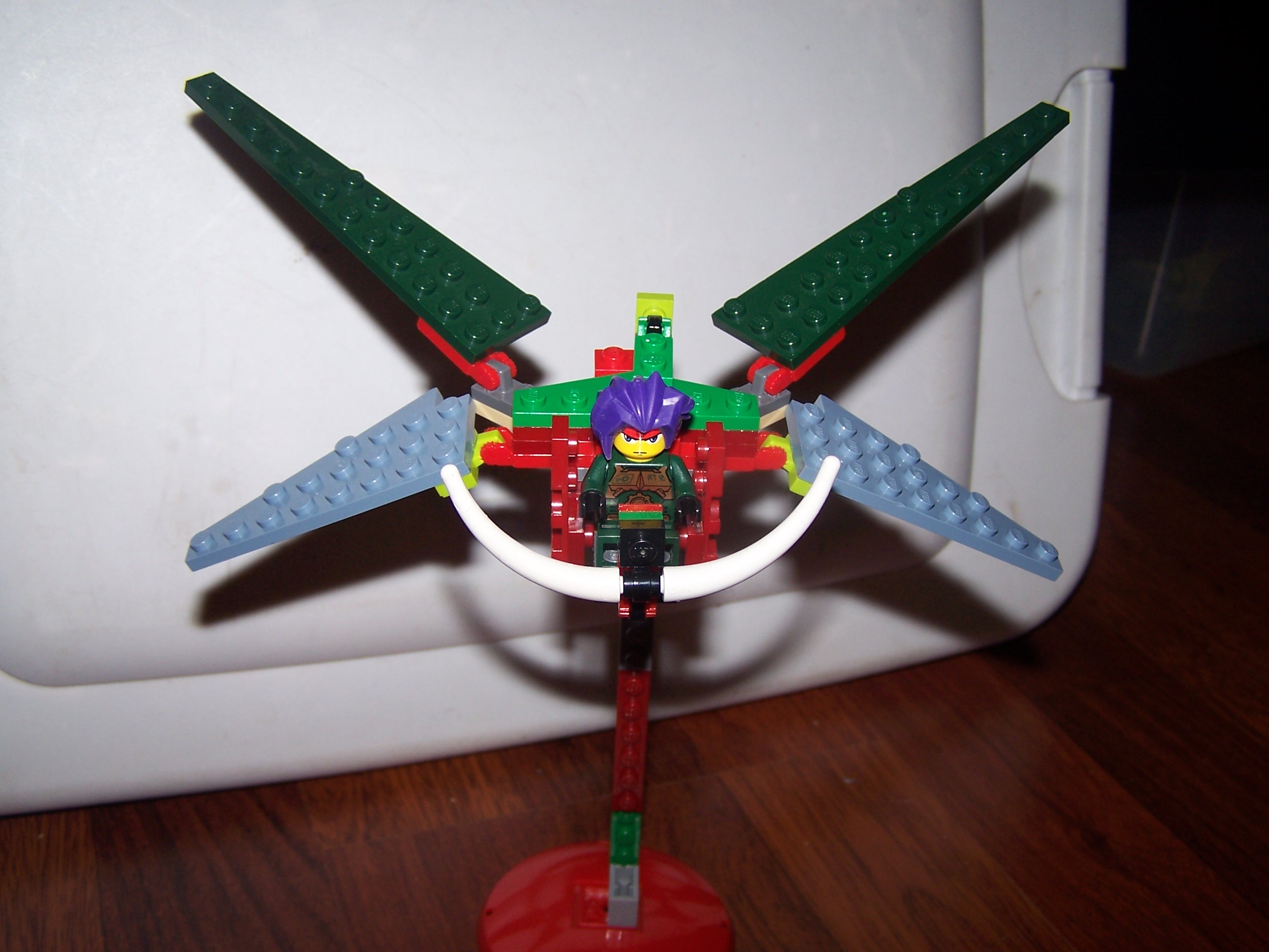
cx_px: 634
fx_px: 1393
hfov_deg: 49.0
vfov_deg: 37.7
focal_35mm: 38
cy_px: 476
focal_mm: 6.3
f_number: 2.8
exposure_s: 1/60
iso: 80
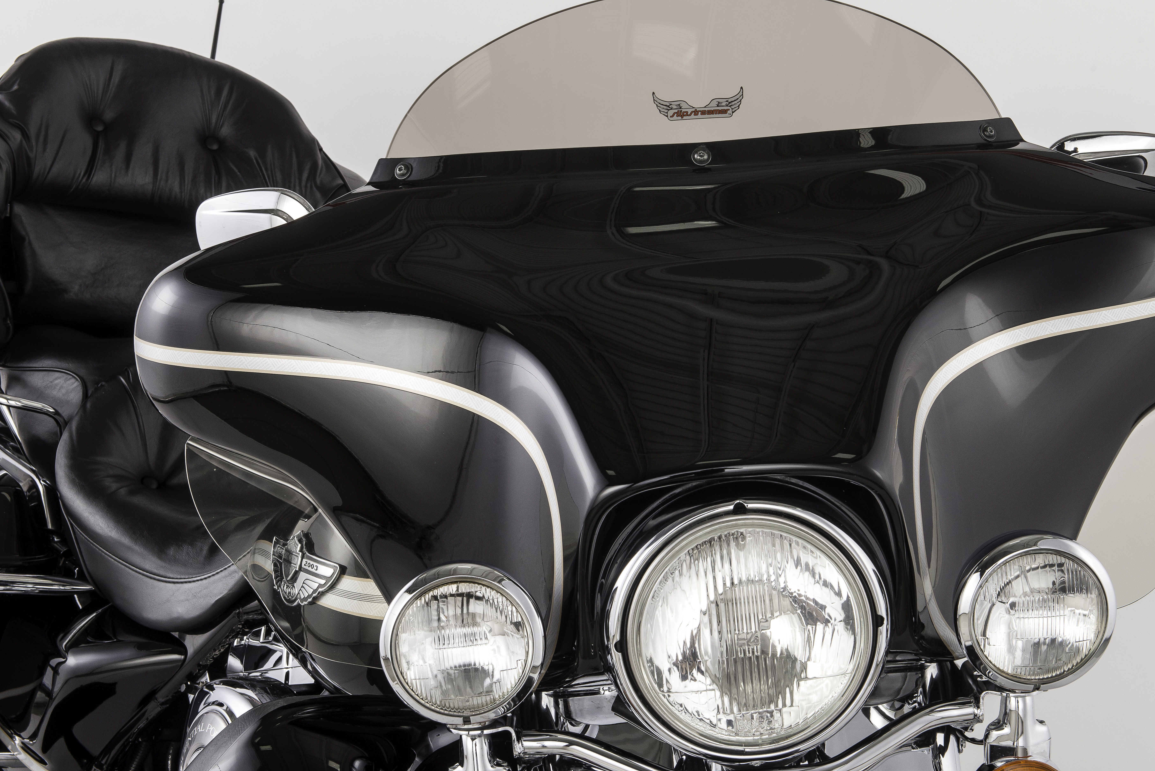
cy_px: 321
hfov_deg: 28.0
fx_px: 2311
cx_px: 686
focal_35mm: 72
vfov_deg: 18.9
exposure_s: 1/160
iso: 400
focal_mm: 55
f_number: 14
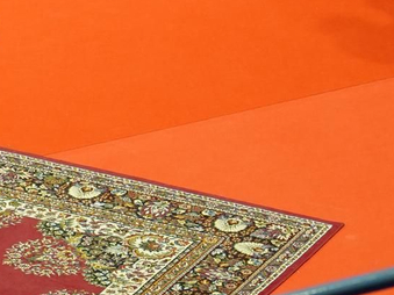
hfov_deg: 4.1
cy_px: -220
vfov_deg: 3.1
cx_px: -303
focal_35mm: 476
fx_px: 5416
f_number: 4
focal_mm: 105
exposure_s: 1/320
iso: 1600
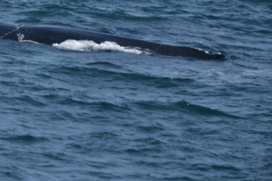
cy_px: 4
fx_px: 2991
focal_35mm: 396
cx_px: -14
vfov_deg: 3.5
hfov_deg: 5.2
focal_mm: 120
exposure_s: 1/1600
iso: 200
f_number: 5.6
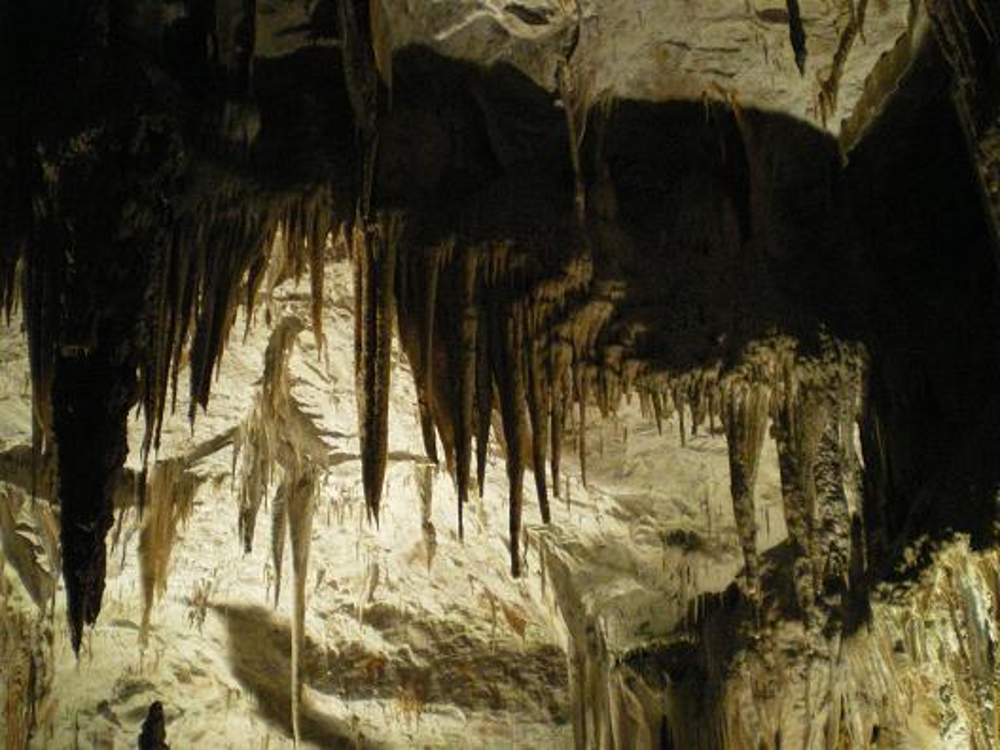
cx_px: 500
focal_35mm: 38
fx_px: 1098
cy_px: 375
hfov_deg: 49.0
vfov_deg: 37.7
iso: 1000
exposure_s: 1/30
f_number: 3.1
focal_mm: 6.3
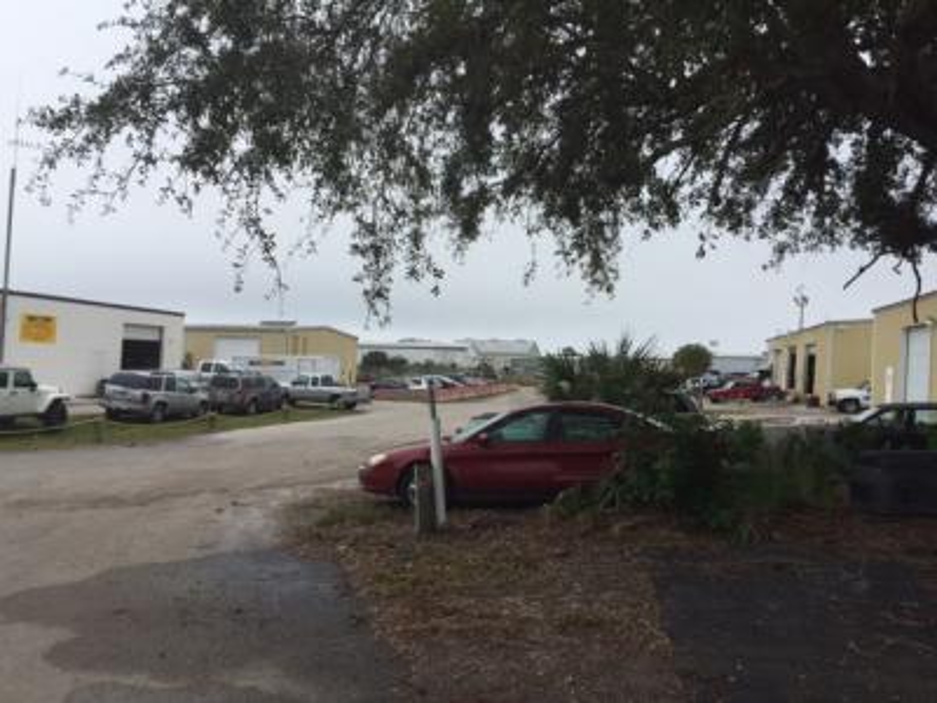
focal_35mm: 29
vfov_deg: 48.2
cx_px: 468
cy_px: 352
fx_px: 785
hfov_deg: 61.7
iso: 32
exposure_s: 1/1799
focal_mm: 4.15
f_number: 2.2
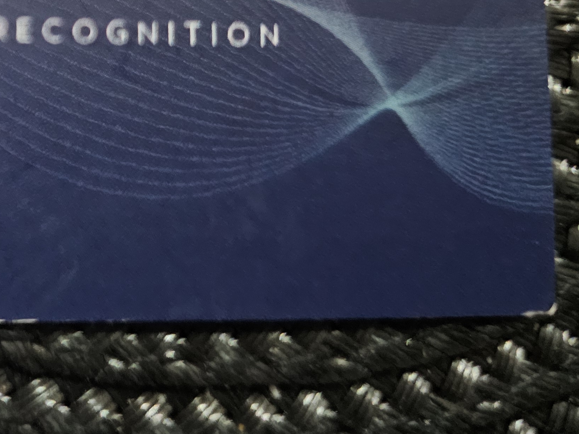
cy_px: -11
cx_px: -83
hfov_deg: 30.2
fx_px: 937
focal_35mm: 56
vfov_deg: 24.8
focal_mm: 6.3
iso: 1000
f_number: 1.7
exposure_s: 1/24
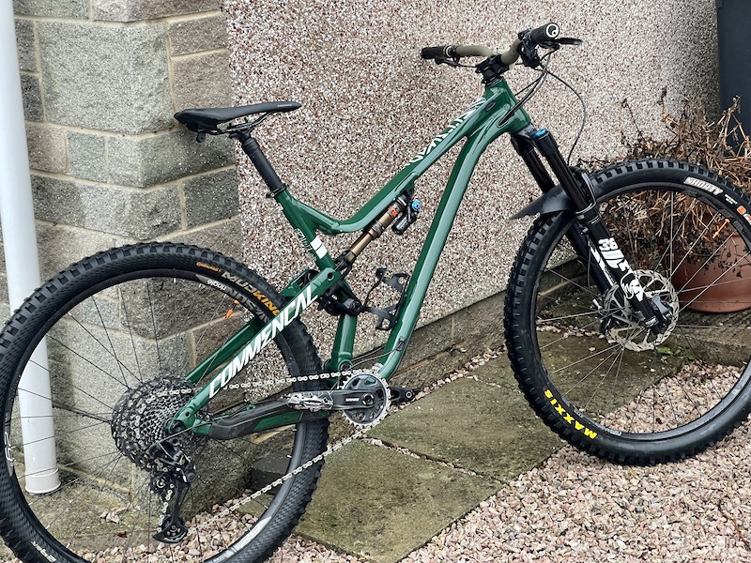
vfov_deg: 22.9
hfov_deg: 30.3
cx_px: 376
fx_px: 1388
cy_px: 282
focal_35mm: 64
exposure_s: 1/99
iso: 125
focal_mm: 7.5
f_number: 2.2
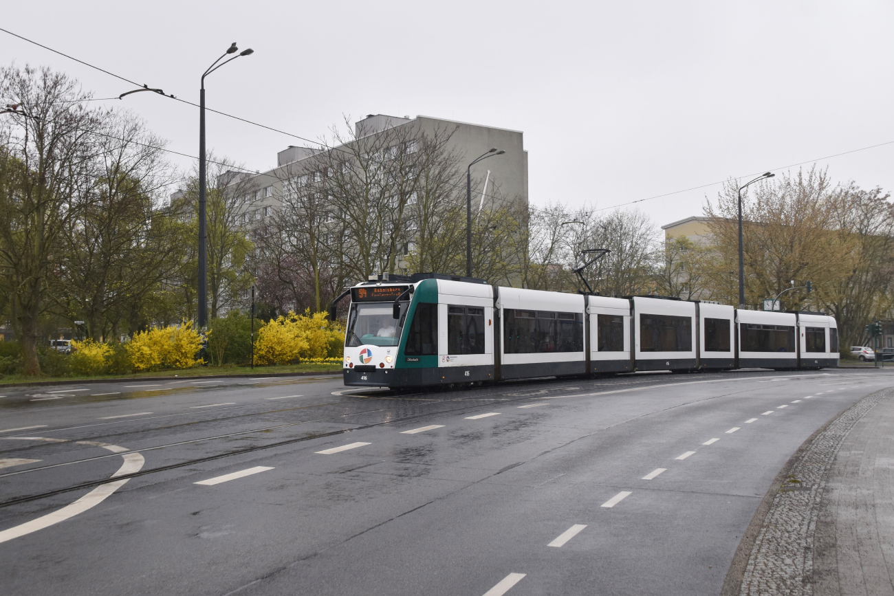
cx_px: 447
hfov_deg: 53.1
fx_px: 894
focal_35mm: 36
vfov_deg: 36.9
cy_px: 298
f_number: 6.3
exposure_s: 1/320
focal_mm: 24
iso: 360
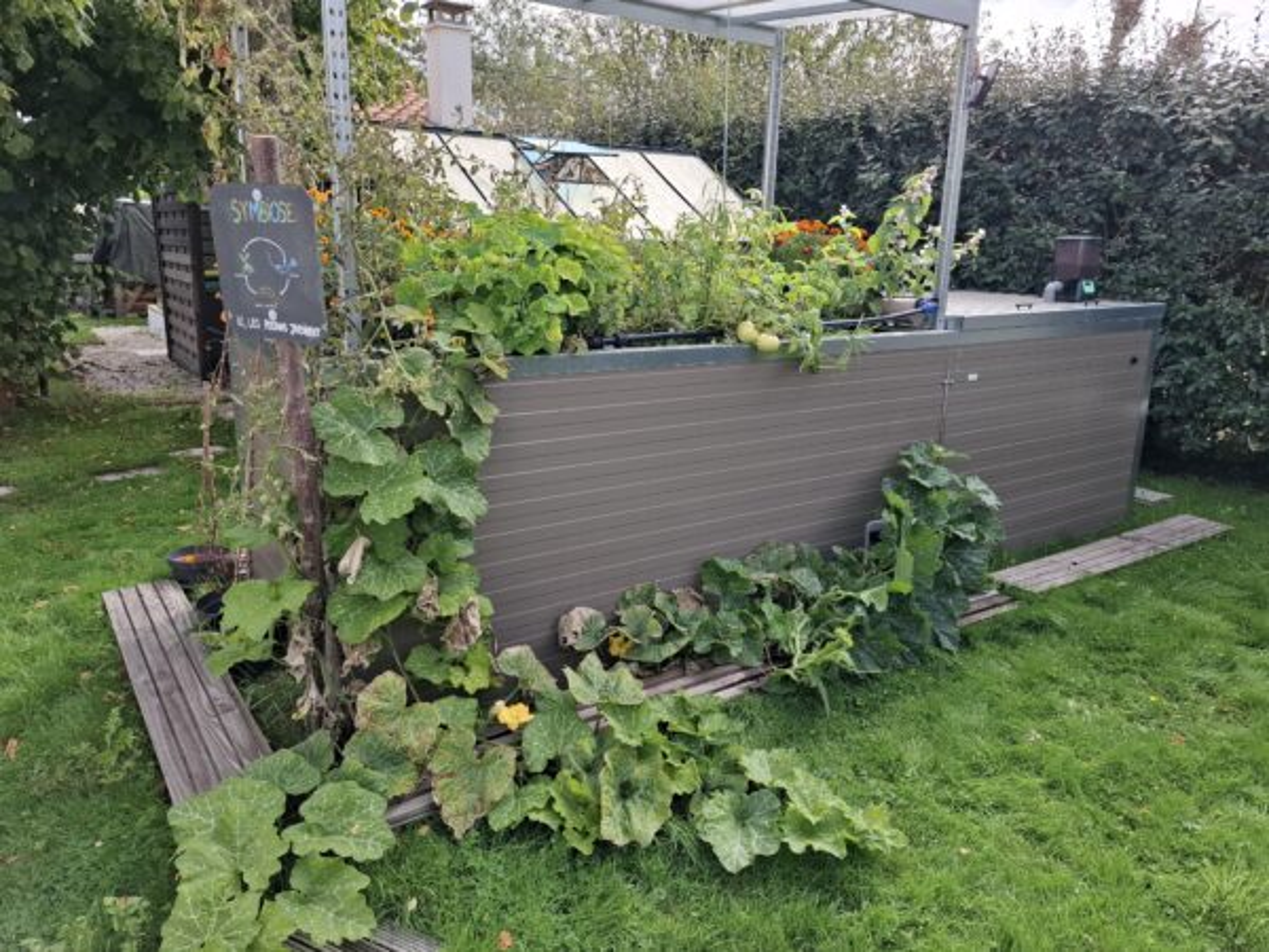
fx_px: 843
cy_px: 476
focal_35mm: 23
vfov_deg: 58.9
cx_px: 634
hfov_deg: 73.9
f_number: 1.8
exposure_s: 1/633
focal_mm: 5.54
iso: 50
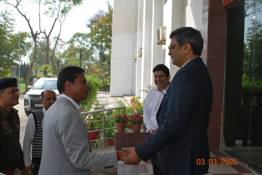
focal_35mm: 39
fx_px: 284
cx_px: 131
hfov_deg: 49.5
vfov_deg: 34.3
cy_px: 88
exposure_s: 1/160
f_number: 6.3
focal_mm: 26
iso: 100
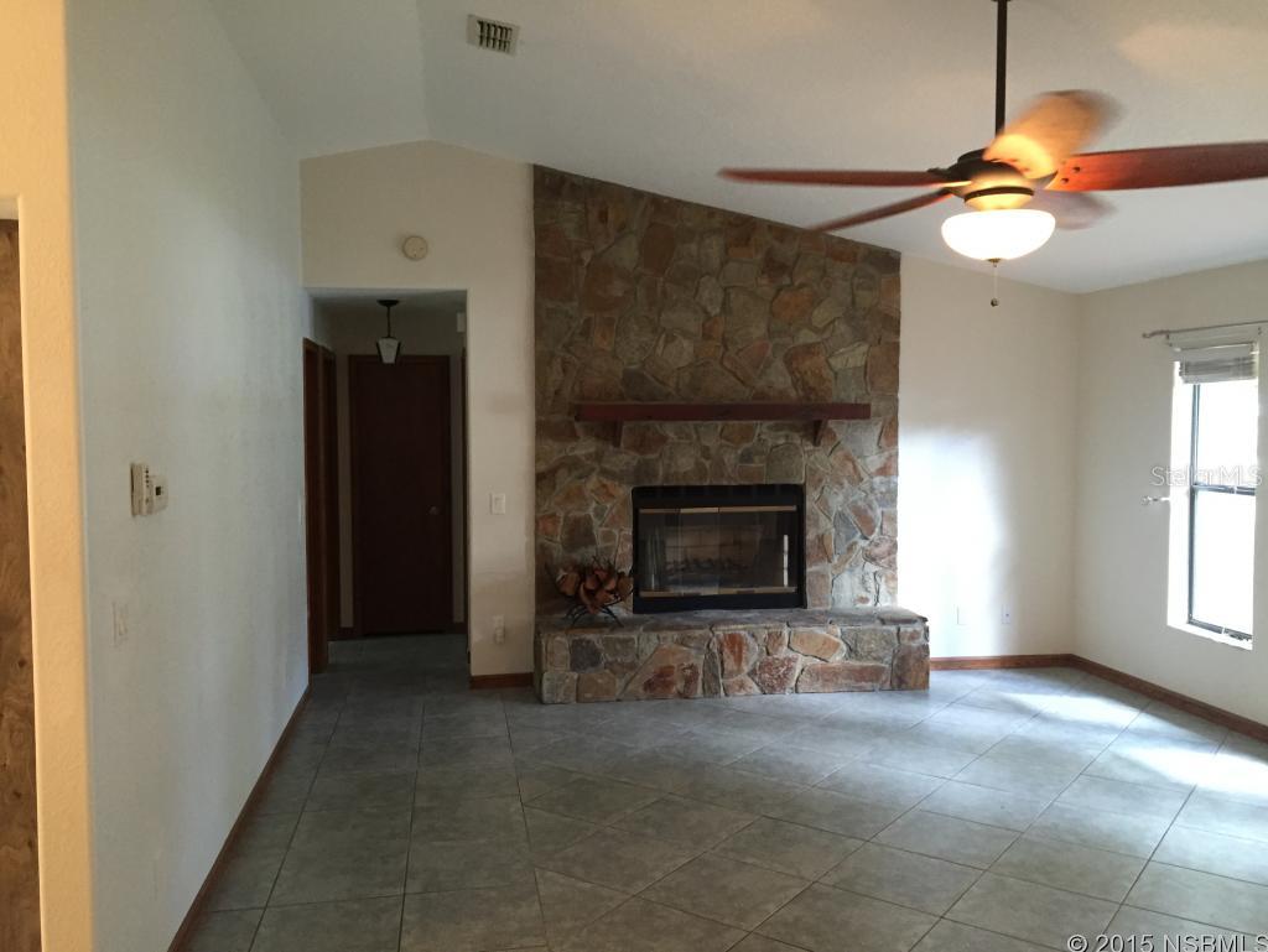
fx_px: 1063
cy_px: 476
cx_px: 634
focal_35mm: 29
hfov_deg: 61.6
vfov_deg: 48.3
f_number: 2.2
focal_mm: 4.15
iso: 200
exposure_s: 1/30
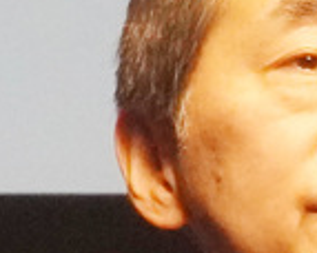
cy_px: 535
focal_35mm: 1019
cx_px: 916
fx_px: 9547
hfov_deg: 1.9
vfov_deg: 1.5
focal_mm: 86
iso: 5000
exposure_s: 1/160
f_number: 16
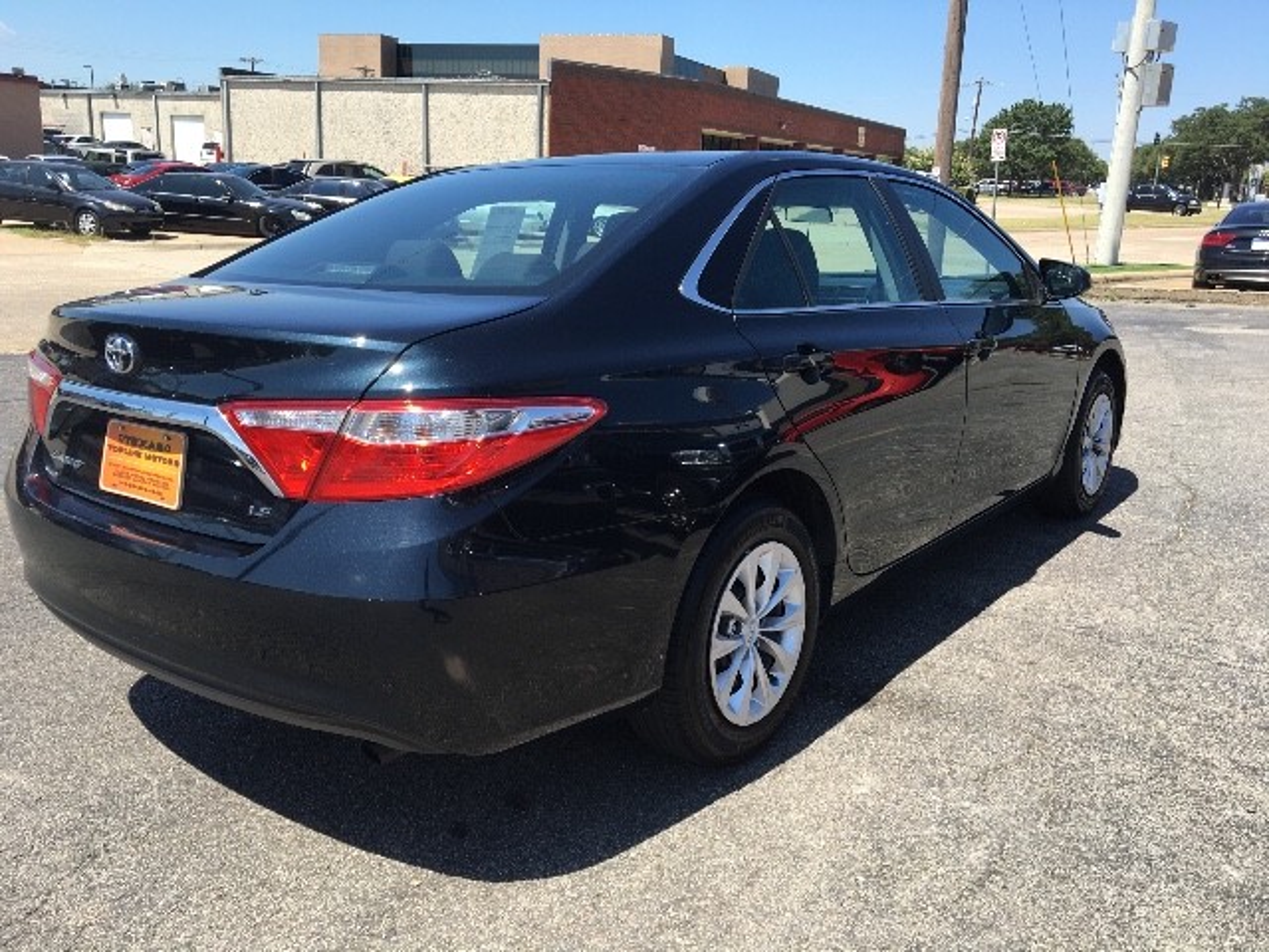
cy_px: 476
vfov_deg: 48.2
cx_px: 634
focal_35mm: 29
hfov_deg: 61.7
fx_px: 1063
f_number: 2.2
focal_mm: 4.15
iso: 25
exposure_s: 1/894
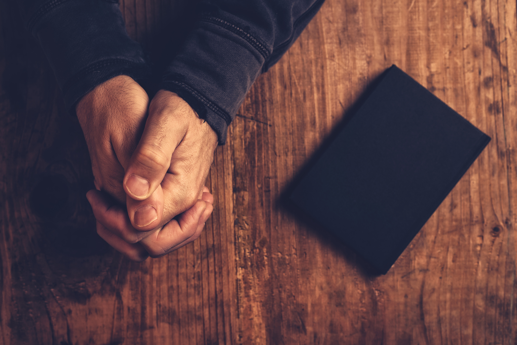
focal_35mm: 50
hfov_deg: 39.6
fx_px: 718
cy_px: 172
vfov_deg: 27.0
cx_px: 258
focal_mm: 50
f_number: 7.1
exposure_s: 1/100
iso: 200
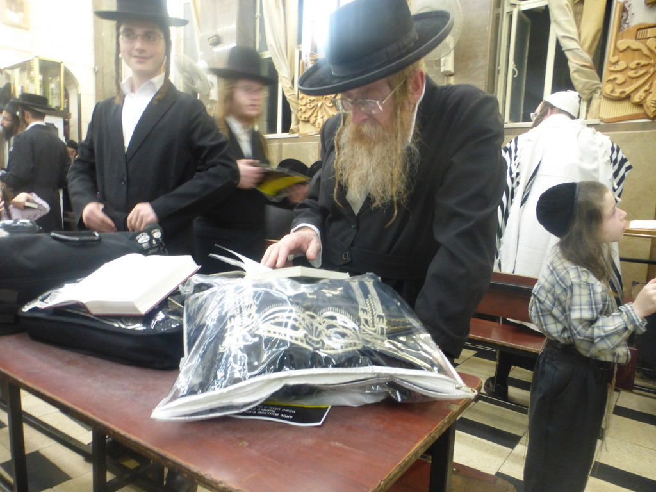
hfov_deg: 69.4
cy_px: 246
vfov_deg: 54.9
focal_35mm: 25
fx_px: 474
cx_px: 328
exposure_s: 1/20
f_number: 3.3
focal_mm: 4.3
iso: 400
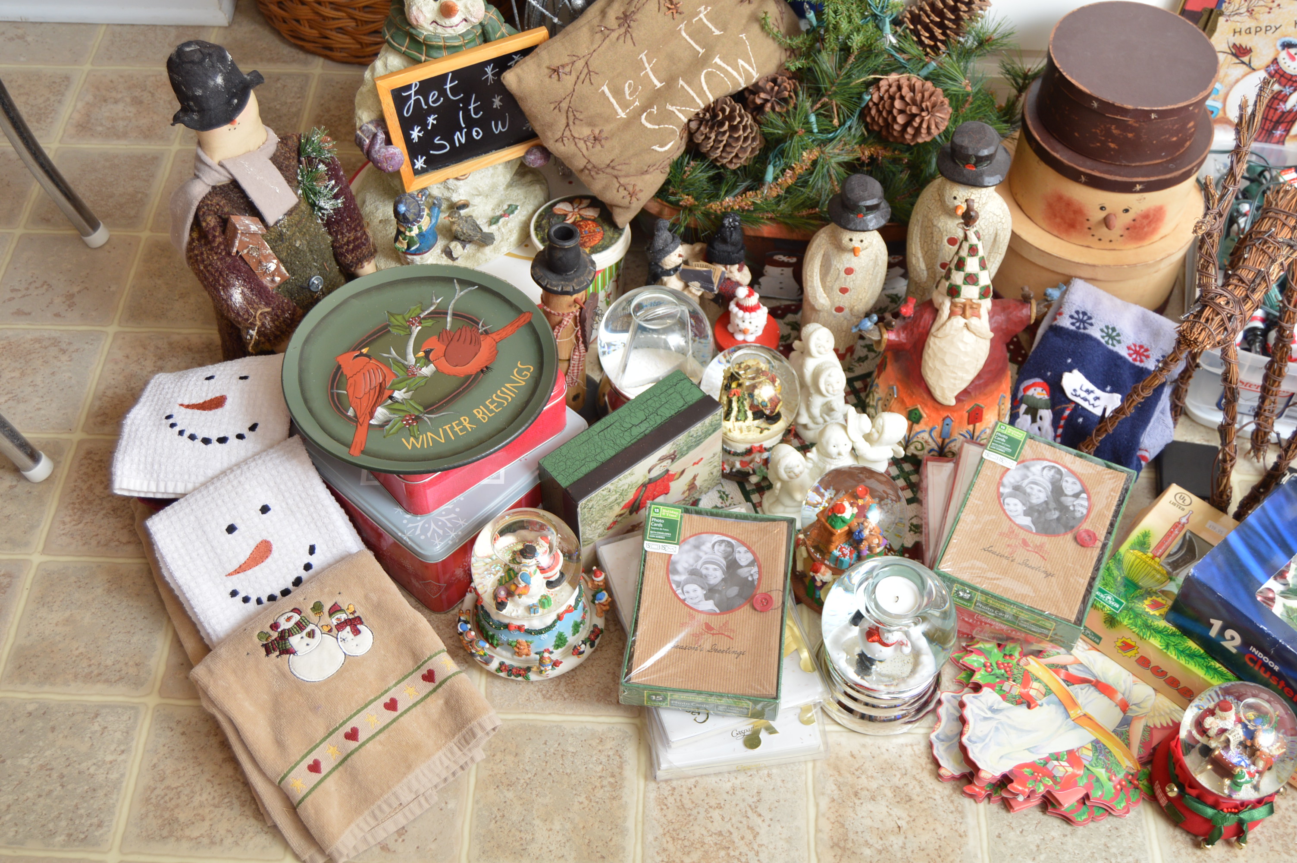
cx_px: 648
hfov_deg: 46.4
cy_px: 432
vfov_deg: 31.8
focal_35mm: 42
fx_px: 1512
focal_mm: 28
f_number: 4
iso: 200
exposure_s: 1/160
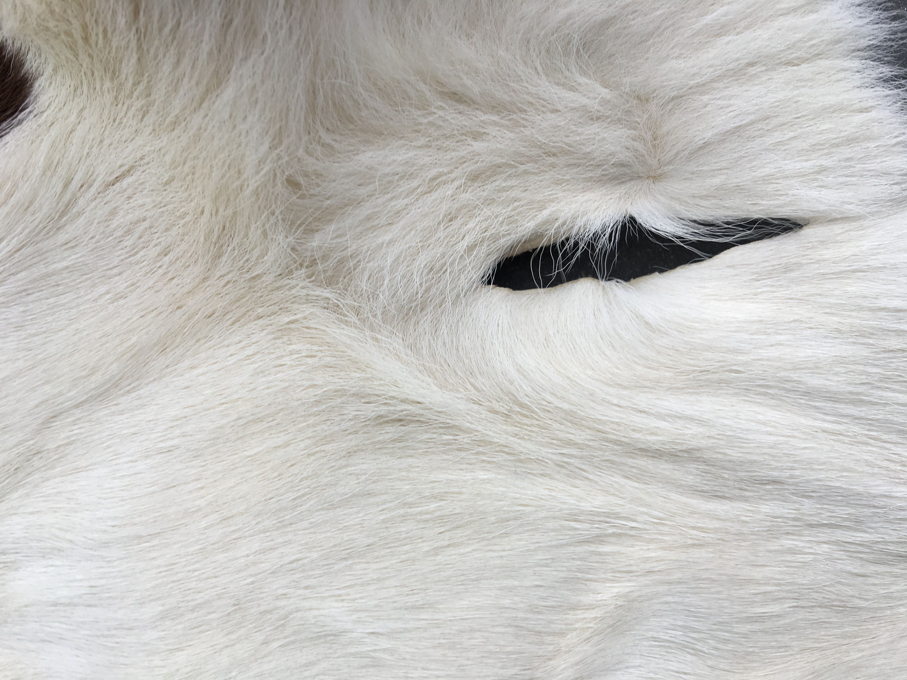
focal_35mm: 29
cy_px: 340
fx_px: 760
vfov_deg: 48.2
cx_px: 454
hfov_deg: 61.7
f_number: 2.2
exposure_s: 1/100
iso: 25
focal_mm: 4.15
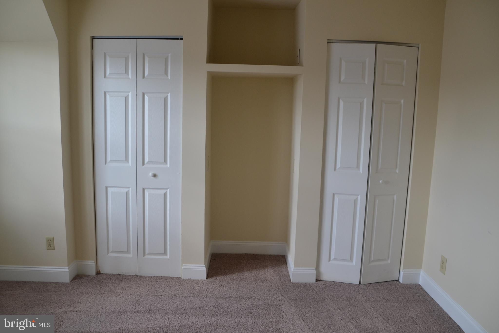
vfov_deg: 43.6
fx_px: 416
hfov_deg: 61.9
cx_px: 250
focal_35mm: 30
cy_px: 166
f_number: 5
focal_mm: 20
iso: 400
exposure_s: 1/100
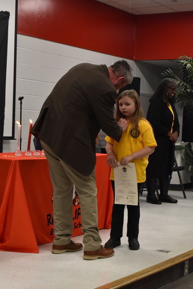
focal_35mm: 73
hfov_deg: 18.7
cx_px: 106
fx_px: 586
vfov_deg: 27.7
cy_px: 146
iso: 1400
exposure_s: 1/60
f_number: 7.1
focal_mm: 42
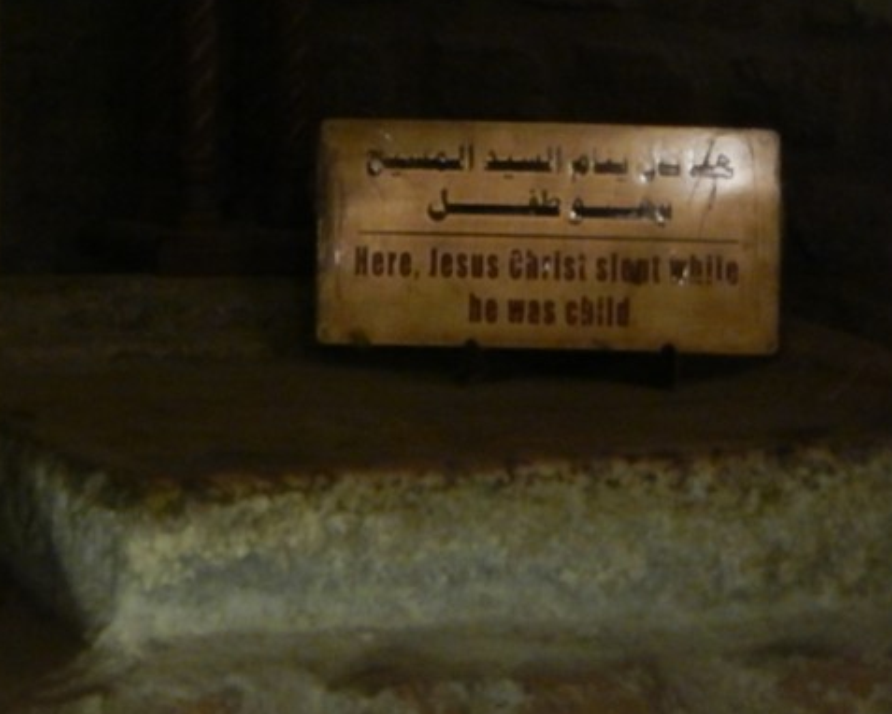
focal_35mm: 220
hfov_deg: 8.8
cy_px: 183
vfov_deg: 7.0
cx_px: 529
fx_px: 5810
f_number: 4.5
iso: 1600
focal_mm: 18.7
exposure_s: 1/15
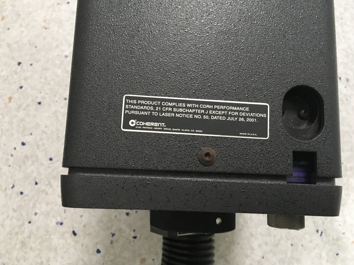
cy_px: 132
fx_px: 297
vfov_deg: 48.2
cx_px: 177
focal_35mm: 29
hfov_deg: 61.7
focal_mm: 4.15
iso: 200
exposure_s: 1/33
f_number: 2.2
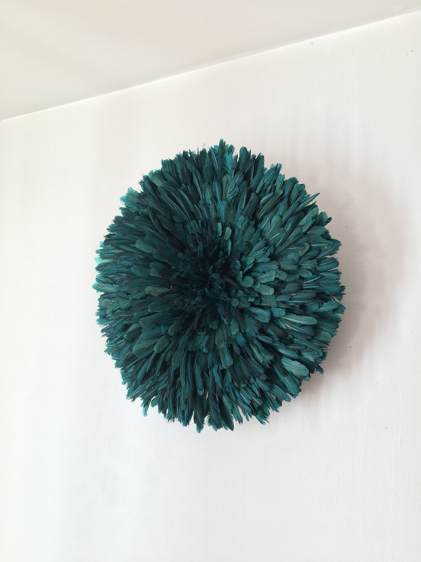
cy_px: 281
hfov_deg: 48.2
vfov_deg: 61.7
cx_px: 210
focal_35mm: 29
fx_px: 470
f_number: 2.2
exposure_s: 1/33
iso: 32
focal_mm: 4.15
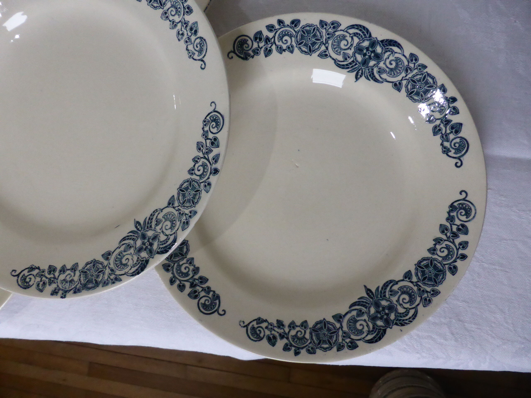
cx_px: 266
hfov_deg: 69.4
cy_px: 199
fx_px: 383
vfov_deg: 54.9
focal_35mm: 25
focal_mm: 4.3
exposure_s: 1/125
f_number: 3.3
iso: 640
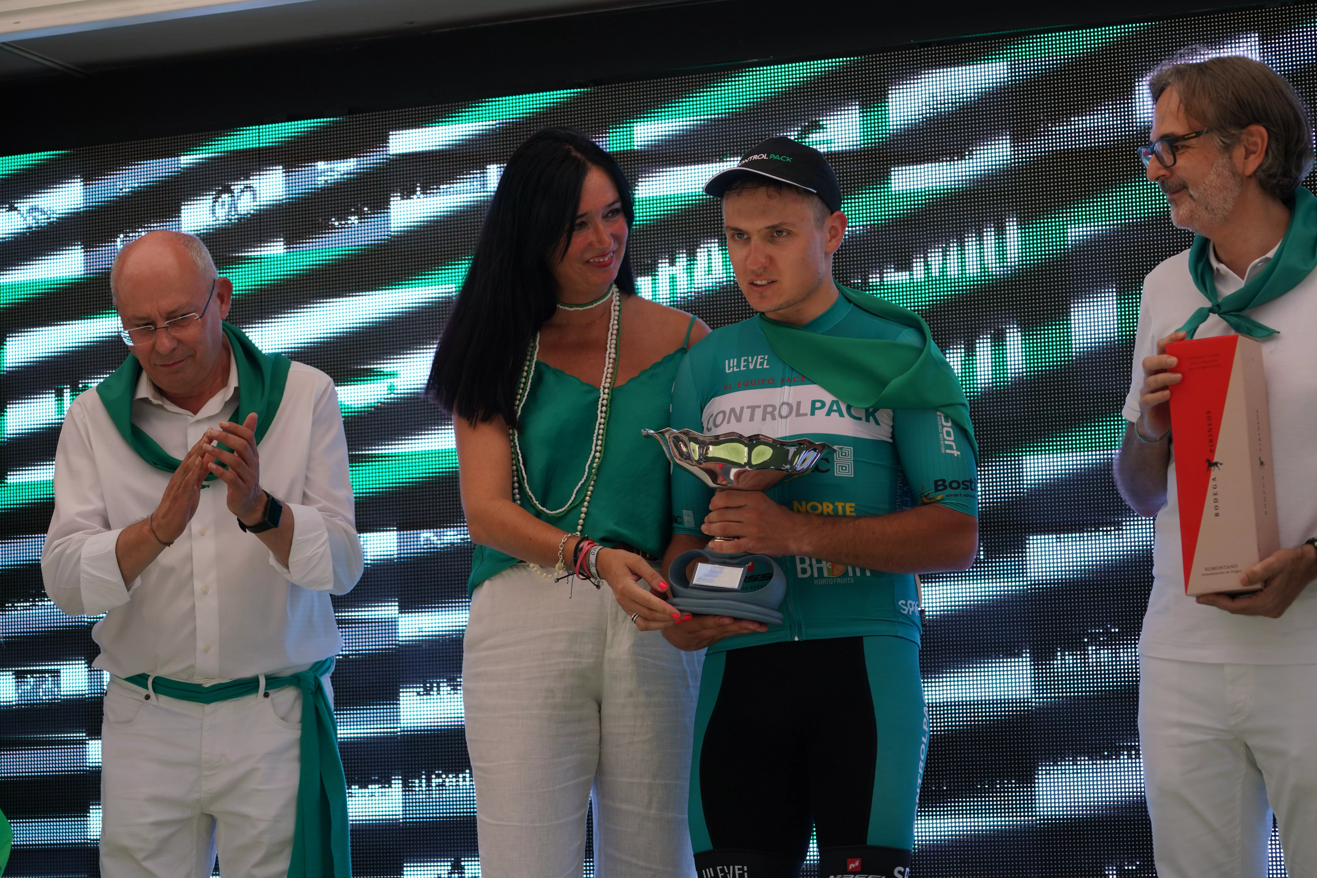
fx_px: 3585
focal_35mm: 98
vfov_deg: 14.0
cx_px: 658
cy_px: 439
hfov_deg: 20.8
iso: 400
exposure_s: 1/2000
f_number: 4
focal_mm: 98
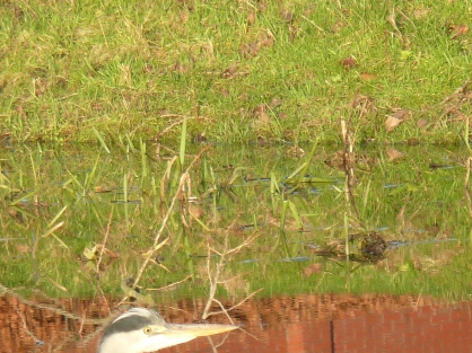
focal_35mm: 686
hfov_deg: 2.9
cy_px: 347
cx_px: 106
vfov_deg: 2.2
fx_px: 9348
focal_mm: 46
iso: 100
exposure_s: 1/80
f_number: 4.9
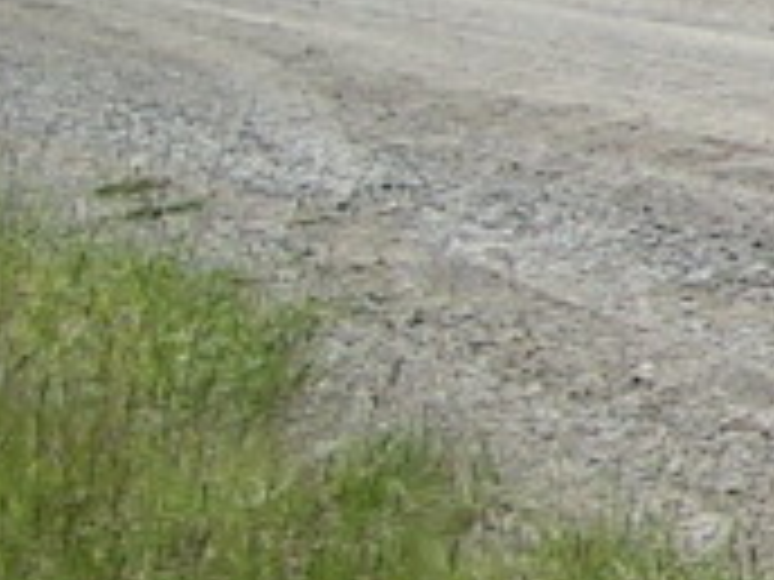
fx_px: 5053
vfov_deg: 6.6
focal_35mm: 226
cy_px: 72
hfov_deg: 7.7
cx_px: 2246
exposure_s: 1/500
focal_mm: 5.8
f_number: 5.6
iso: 50
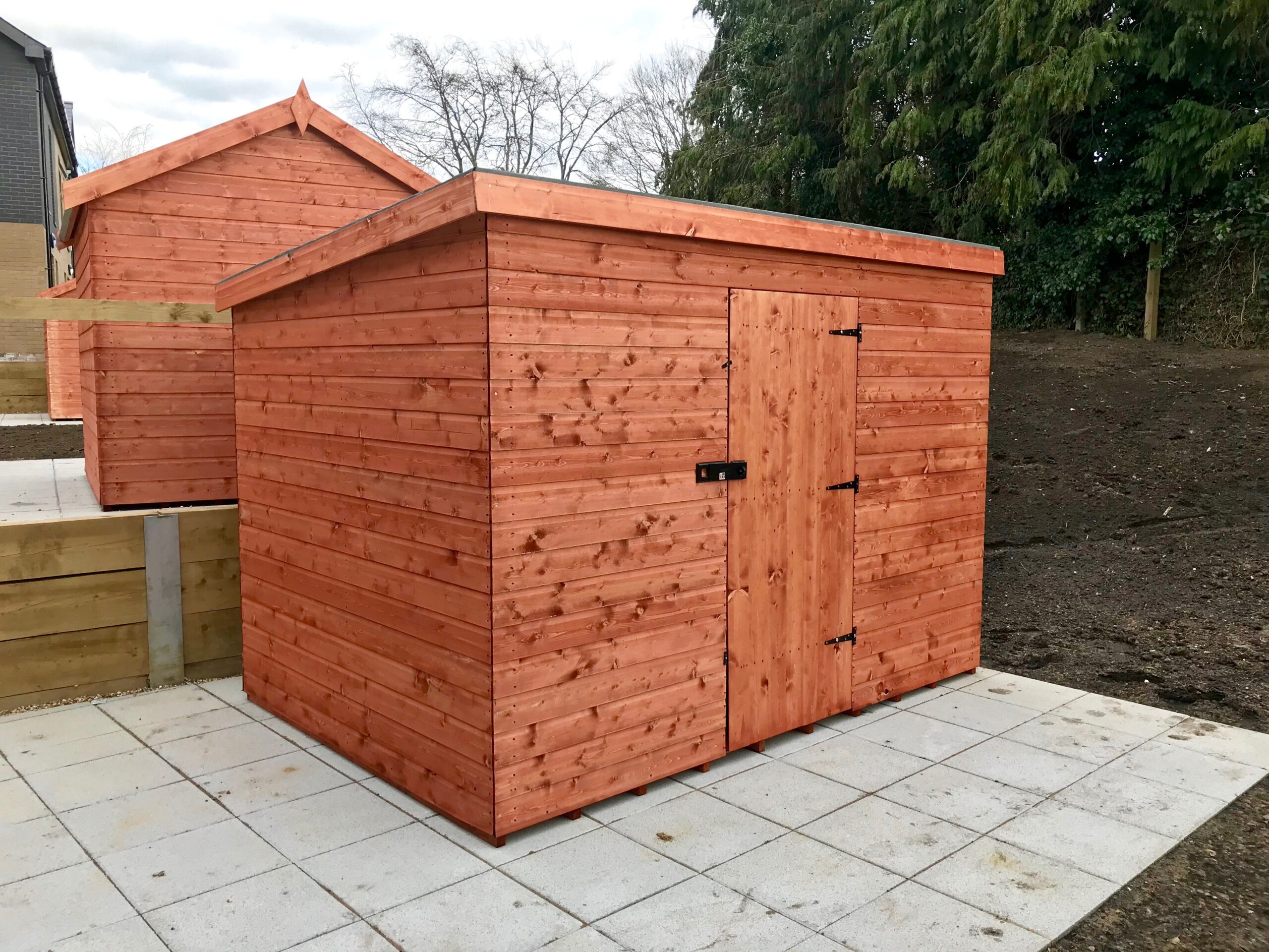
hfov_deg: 63.4
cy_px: 476
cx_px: 634
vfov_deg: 49.7
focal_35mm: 28
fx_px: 1026
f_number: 1.8
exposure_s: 1/332
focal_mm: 3.99
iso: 20
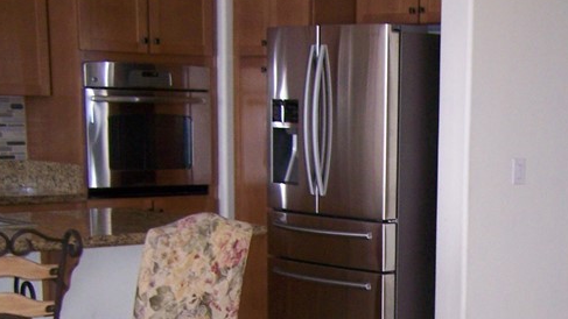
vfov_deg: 13.5
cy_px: 394
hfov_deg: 23.4
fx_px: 1310
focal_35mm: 87
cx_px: 575
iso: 160
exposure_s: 1/60
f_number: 2.8
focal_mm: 6.3
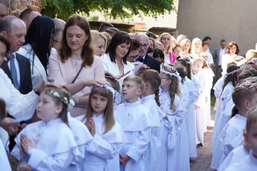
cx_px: 128
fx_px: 750
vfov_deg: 13.0
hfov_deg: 19.5
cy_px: 86
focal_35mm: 105
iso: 125
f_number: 4
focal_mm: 105
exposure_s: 1/100
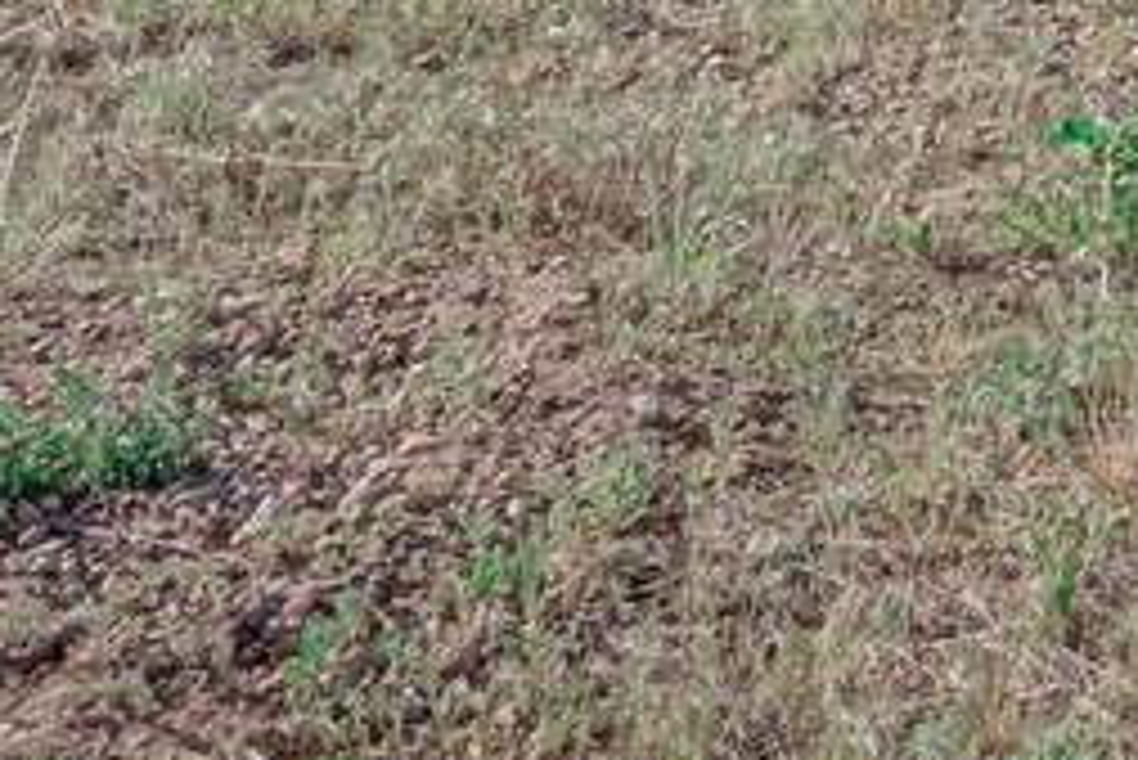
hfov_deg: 17.5
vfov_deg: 12.5
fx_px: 3036
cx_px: 2011
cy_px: -780
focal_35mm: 96
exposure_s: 1/320
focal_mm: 19
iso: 400
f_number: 11
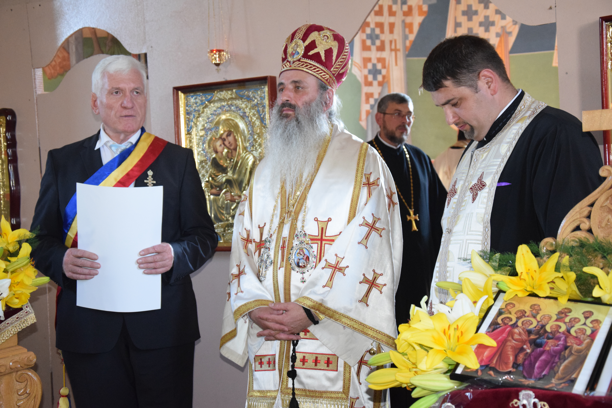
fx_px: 1020
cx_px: 306
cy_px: 204
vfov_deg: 22.6
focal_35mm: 60
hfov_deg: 33.4
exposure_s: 1/80
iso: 3200
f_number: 4.5
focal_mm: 40
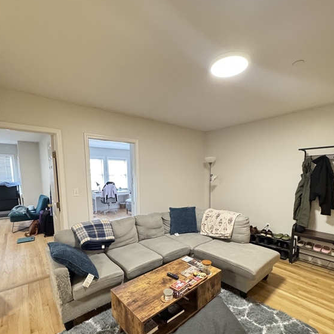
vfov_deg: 83.1
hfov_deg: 84.0
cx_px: 168
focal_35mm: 17
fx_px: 186
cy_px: 197
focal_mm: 2.22
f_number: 2.2
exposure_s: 1/60
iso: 800
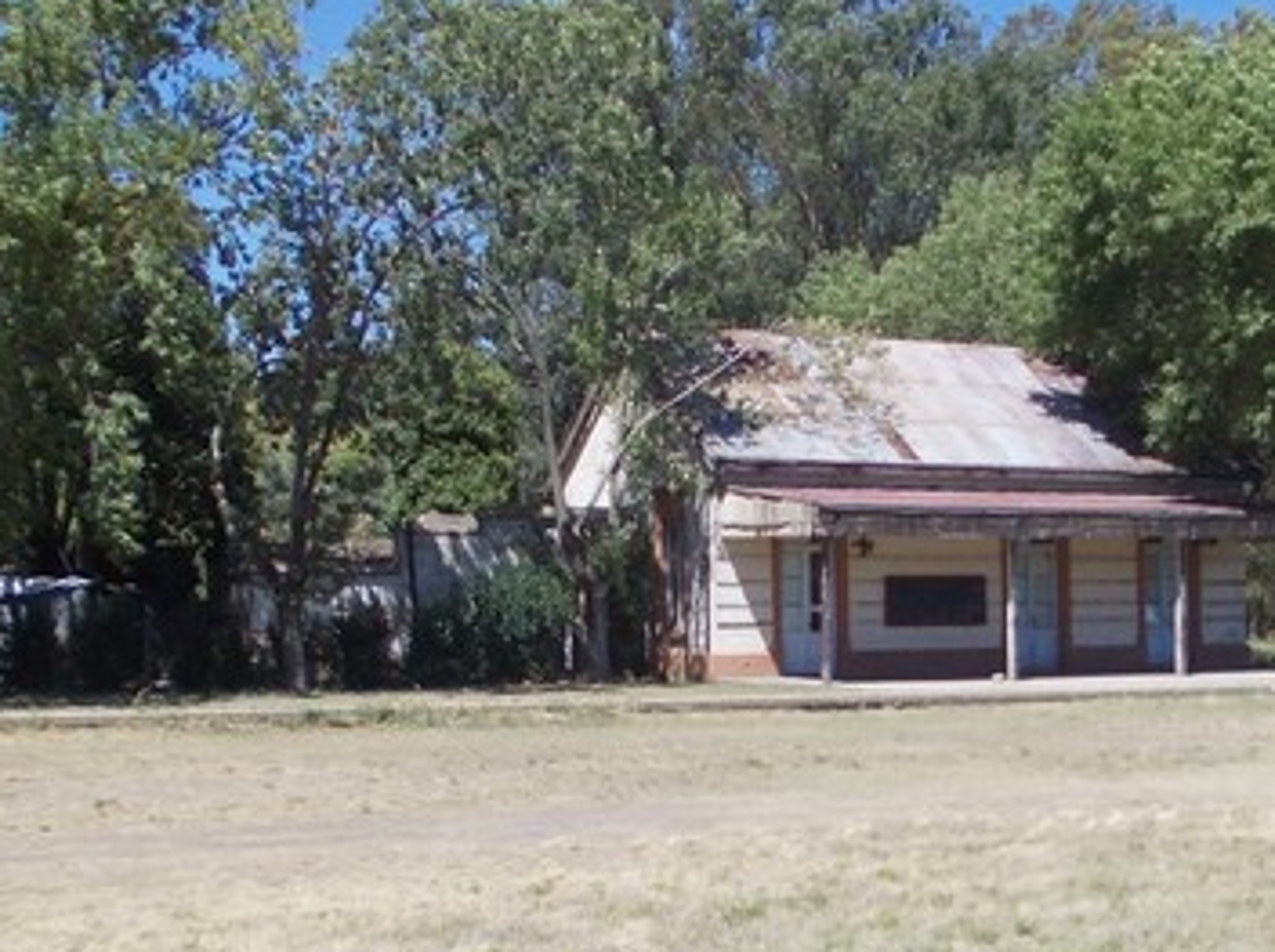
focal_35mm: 61
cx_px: 891
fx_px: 2244
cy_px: 681
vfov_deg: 23.8
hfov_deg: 31.4
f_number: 5.4
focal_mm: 4
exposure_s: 1/320
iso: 80
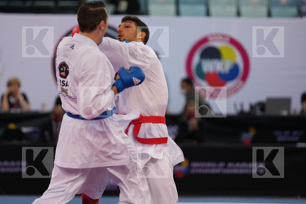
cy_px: 102
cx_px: 153
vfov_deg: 4.6
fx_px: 2550
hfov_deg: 6.9
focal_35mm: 300
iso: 1600
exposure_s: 1/1000
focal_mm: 200
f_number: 2.8
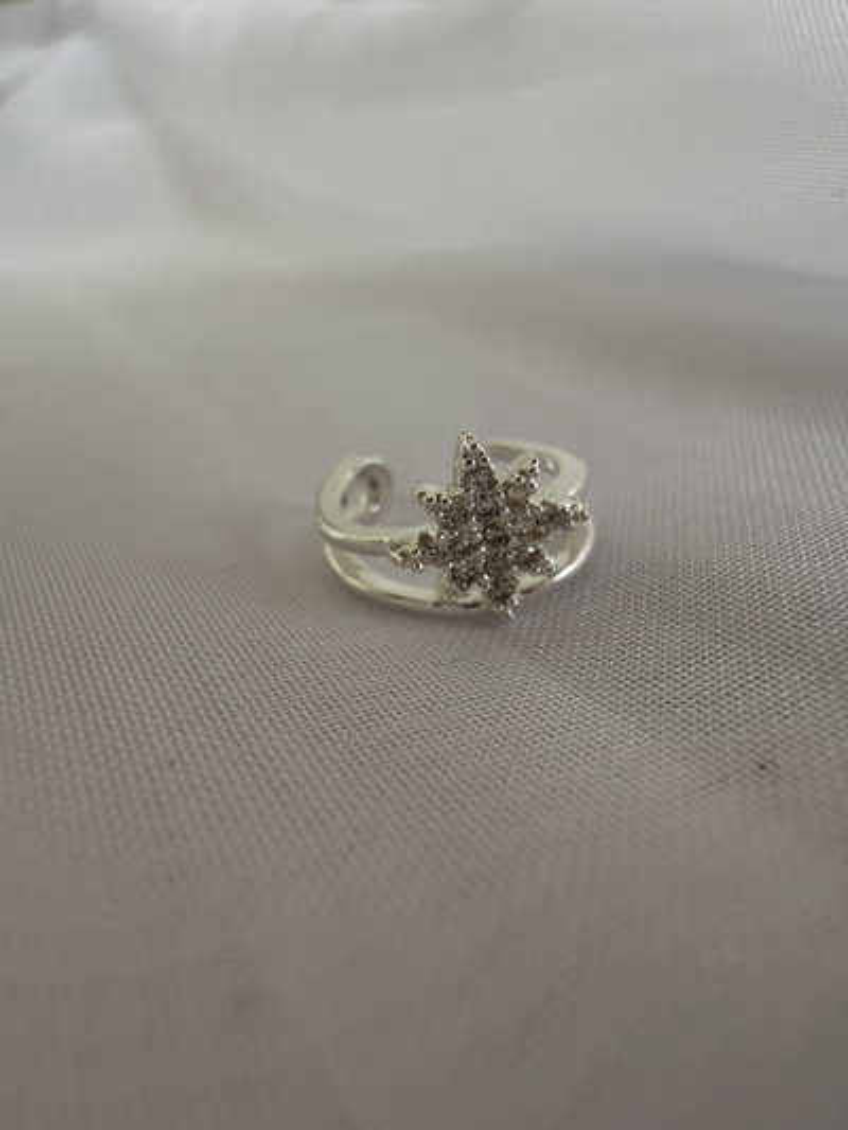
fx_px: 784
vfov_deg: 71.6
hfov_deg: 56.8
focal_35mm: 24
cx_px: 424
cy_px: 565
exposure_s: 1/99
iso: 80
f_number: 2.2
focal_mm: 2.22
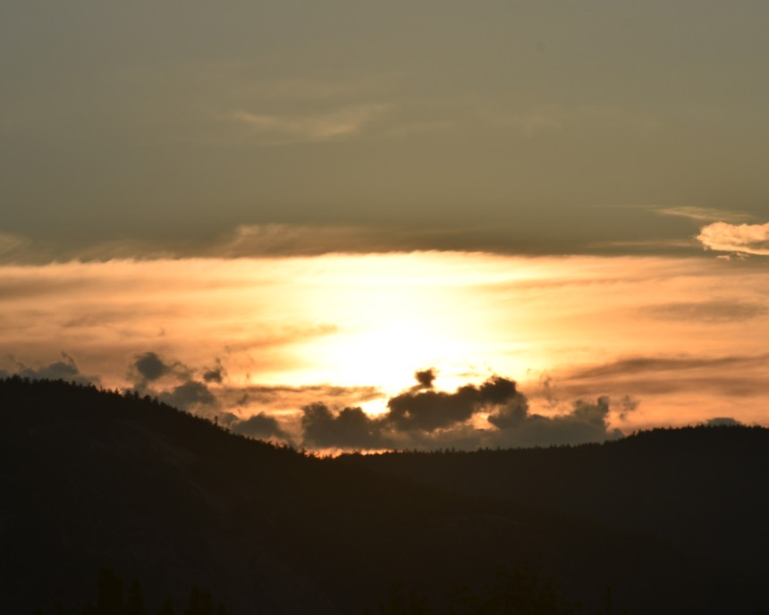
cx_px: 361
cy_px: 316
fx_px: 5430
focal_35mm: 239
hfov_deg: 8.1
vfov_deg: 6.5
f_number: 16
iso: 100
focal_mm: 135
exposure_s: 1/200
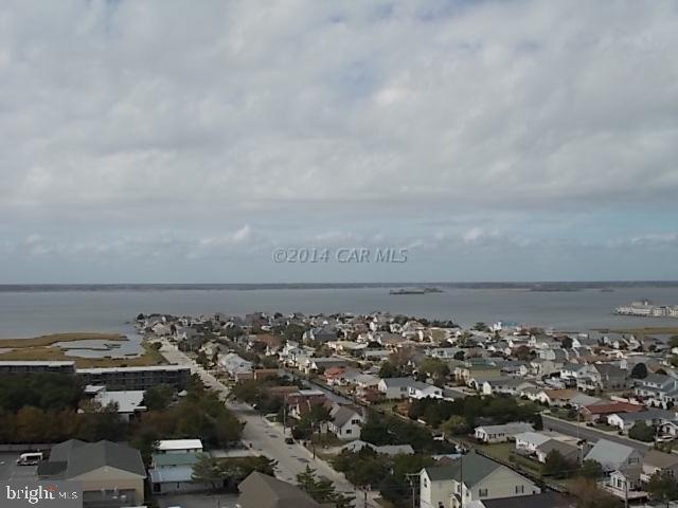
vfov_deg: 32.9
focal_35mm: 44
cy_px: 254
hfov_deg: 42.9
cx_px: 339
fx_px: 862
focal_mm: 7.9
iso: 80
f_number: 10.6
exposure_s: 1/200
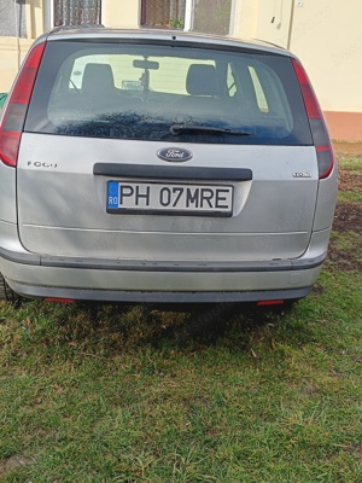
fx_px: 572
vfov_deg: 45.8
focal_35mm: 41
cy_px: 242
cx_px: 181
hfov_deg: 35.1
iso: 100
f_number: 1.9
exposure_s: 1/497
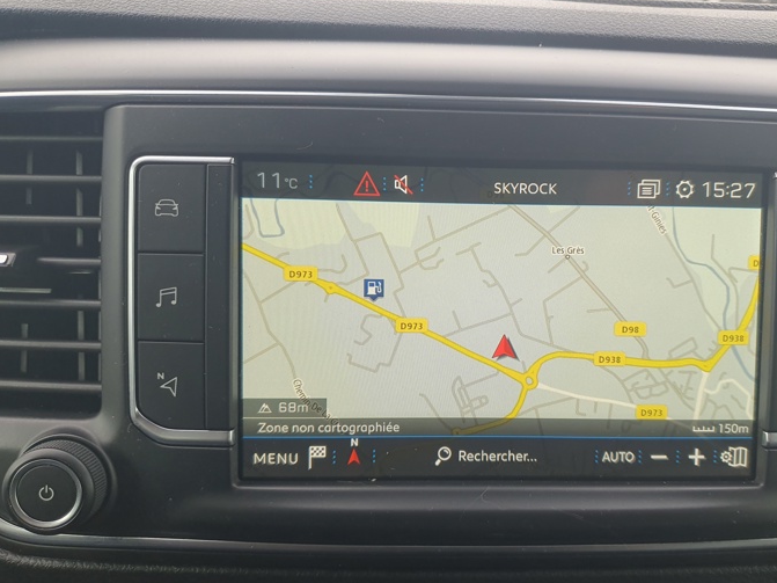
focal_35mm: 31
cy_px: 300
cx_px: 461
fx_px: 696
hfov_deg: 58.0
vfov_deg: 45.4
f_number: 1.5
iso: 50
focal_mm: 4.32
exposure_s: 1/285
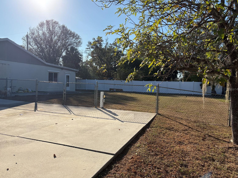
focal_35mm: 27
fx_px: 186
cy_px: 89
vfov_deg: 51.4
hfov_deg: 65.3
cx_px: 118
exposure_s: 1/5814
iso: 64
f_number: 1.6
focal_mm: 5.96
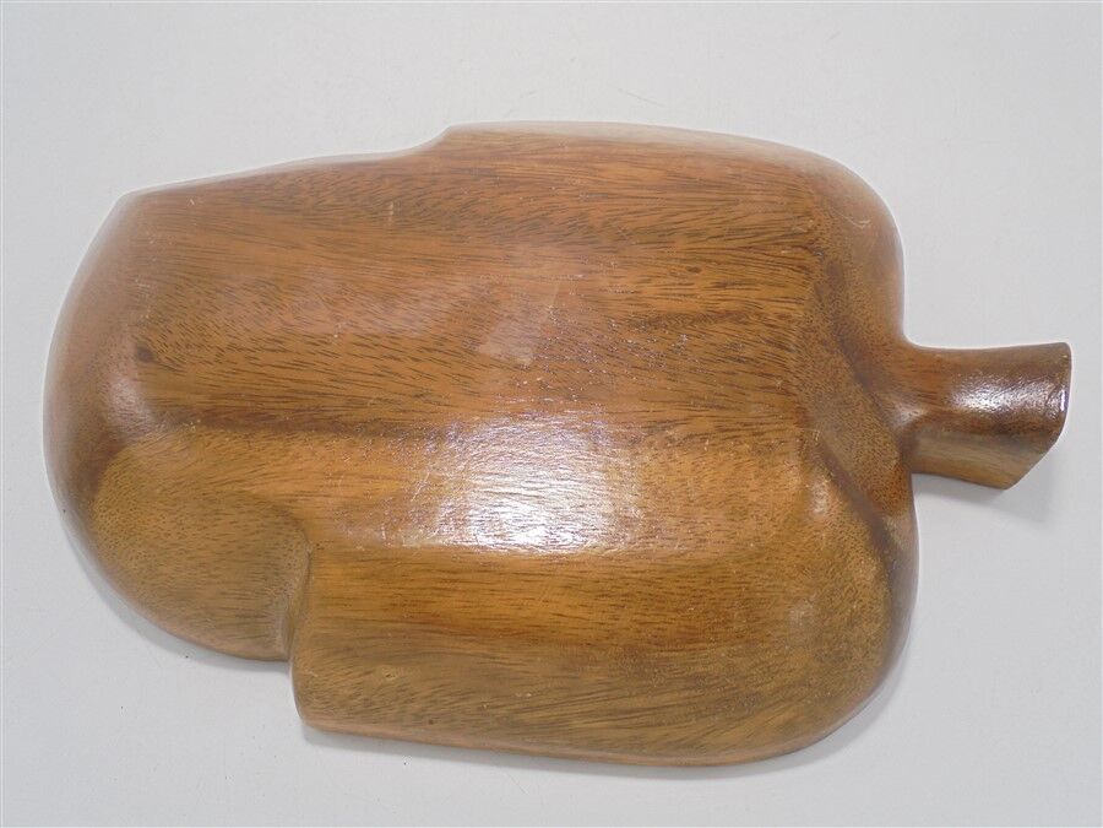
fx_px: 924
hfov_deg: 61.7
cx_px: 552
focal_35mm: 29
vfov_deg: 48.2
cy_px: 414
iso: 160
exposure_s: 1/30
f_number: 3.7
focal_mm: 5.3
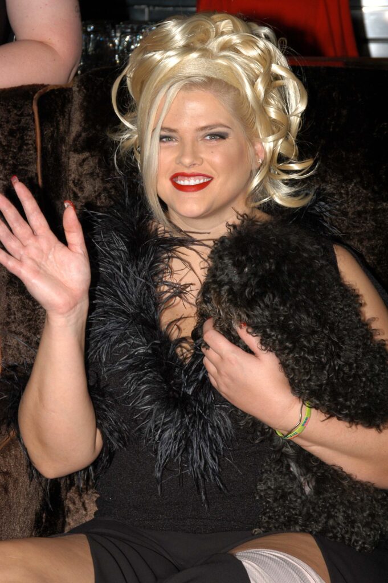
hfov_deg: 14.0
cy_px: 292
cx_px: 194
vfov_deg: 20.9
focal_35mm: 98
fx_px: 1579
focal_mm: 65
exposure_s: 1/100
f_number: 6.3
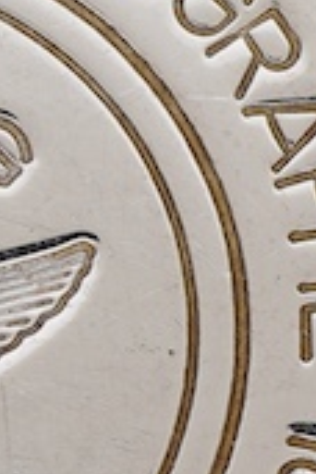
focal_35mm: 414
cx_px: -158
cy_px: 360
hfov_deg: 3.3
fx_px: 5451
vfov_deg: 5.0
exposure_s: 1/160
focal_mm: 30
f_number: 22
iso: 160
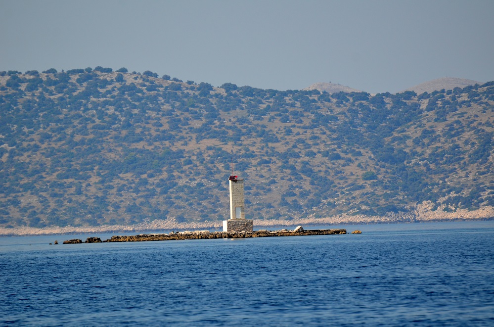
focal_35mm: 405
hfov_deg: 5.1
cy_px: 164
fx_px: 5544
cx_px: 247
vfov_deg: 3.4
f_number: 5.6
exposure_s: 1/2000
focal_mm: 270
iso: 400
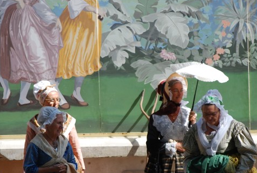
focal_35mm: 341
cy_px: 122
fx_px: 2439
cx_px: 134
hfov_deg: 6.0
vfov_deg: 4.1
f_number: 5.6
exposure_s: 1/500
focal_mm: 135
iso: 180
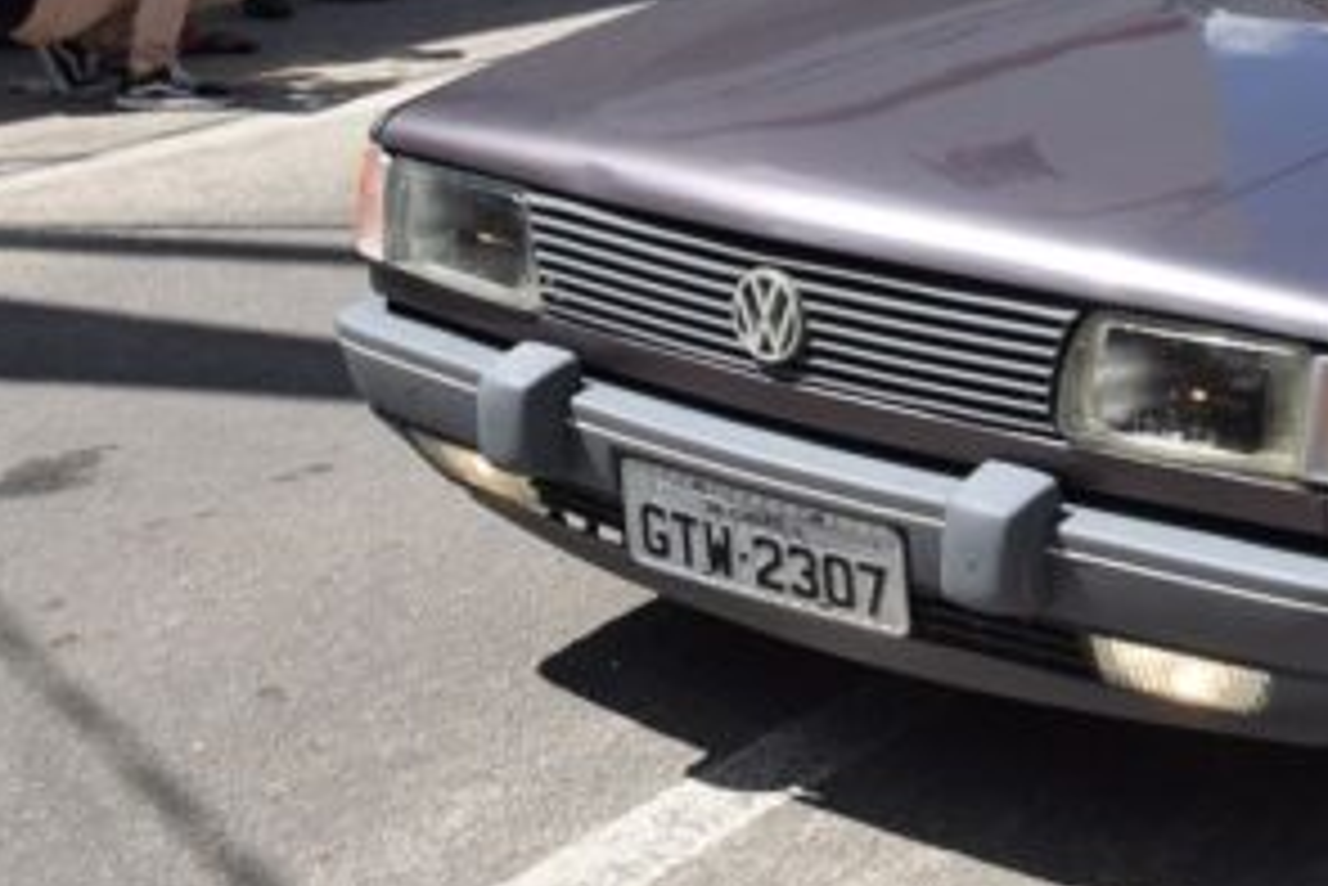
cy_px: 11
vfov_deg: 19.5
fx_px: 2510
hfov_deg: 27.4
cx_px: 1427
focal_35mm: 68
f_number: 9
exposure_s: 1/400
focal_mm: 18
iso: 200
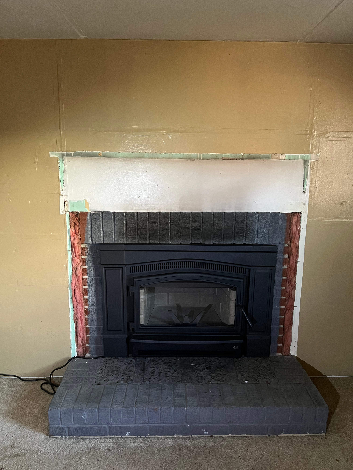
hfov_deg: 53.1
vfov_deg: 67.3
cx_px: 176
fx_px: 354
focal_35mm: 26
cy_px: 235
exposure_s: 1/30
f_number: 1.6
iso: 500
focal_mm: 5.1
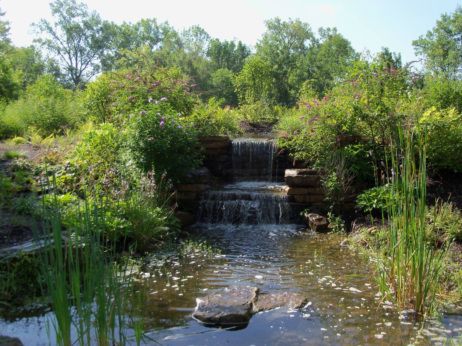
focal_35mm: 35
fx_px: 467
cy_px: 173
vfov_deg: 40.7
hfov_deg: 52.6
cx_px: 231
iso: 80
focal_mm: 6.3
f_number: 3
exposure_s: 1/500
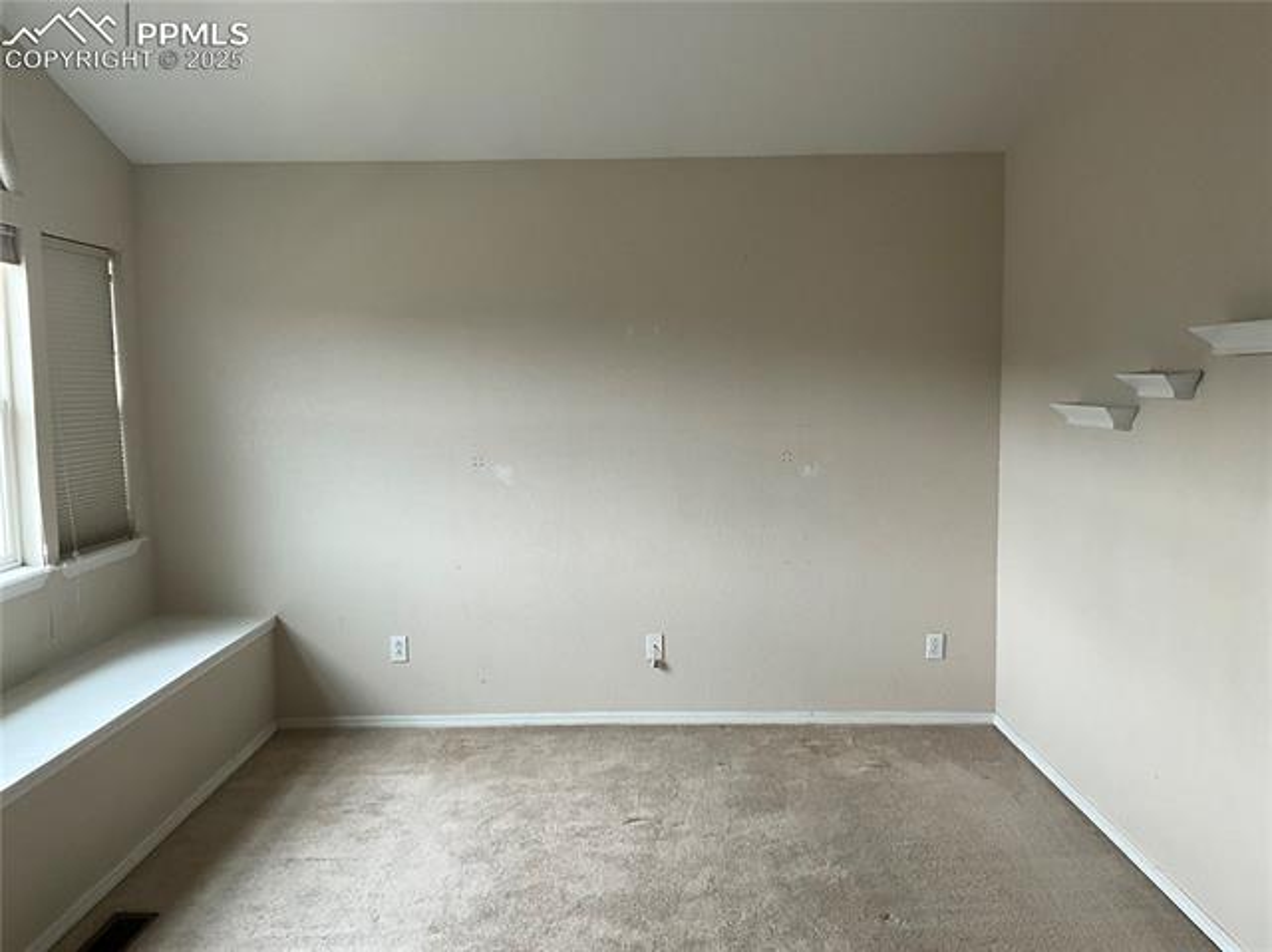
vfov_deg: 48.2
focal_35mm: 29
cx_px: 636
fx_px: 1065
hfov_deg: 61.7
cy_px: 476
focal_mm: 3
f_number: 1.8
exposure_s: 1/82
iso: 64
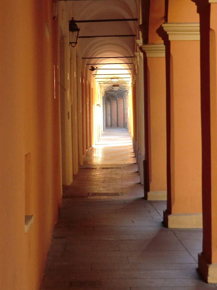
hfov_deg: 13.0
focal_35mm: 114
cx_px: 87
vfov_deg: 17.2
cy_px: 88
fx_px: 953
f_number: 4.6
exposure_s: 1/80
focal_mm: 13.6
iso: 320
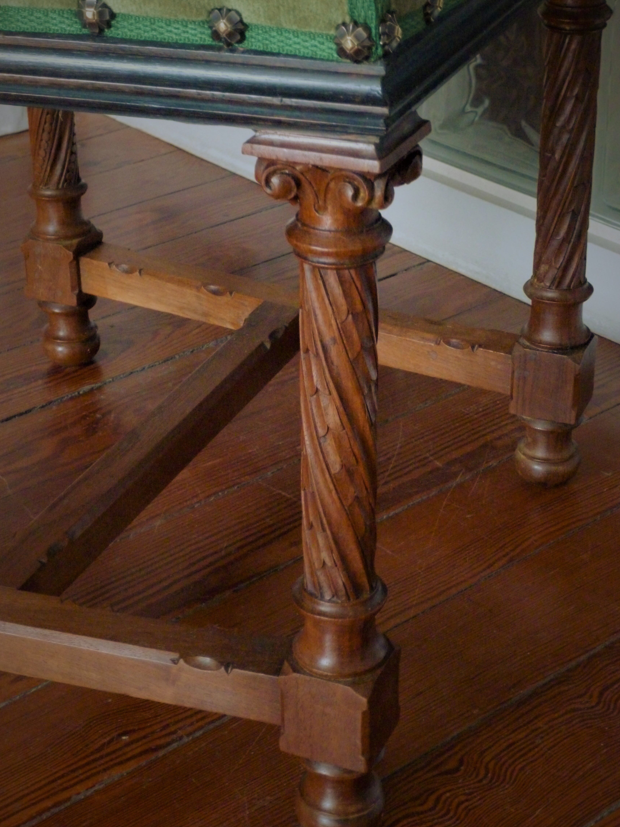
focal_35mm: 70
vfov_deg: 27.8
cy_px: 413
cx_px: 307
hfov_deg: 21.0
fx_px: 1672
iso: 800
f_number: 4.6
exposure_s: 1/4
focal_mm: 12.3
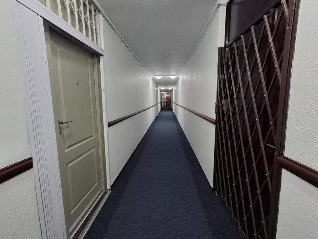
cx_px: 159
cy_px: 120
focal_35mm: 16
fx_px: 147
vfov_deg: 78.1
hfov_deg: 94.5
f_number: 2.2
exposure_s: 1/40
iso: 125
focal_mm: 1.64
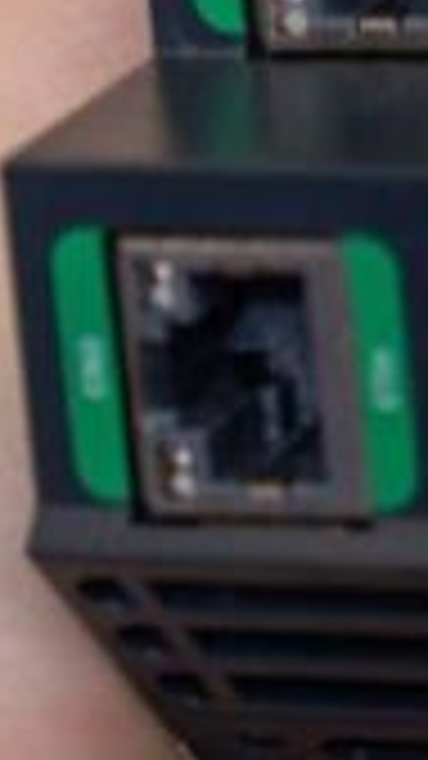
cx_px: 1388
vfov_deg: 4.1
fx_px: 10601
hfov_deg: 2.3
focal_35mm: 525
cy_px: -2
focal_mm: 55
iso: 100
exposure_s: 1/125
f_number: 2.8
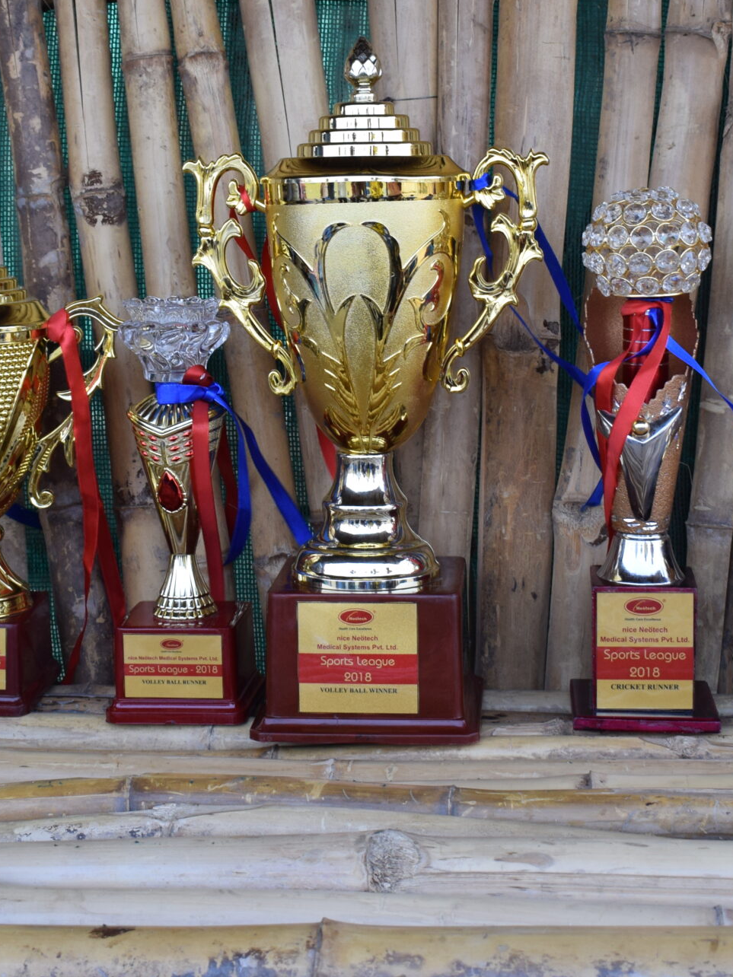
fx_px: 1948
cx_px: 330
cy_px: 337
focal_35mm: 69
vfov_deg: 28.0
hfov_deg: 21.3
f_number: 5.6
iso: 400
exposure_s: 1/125
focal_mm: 24
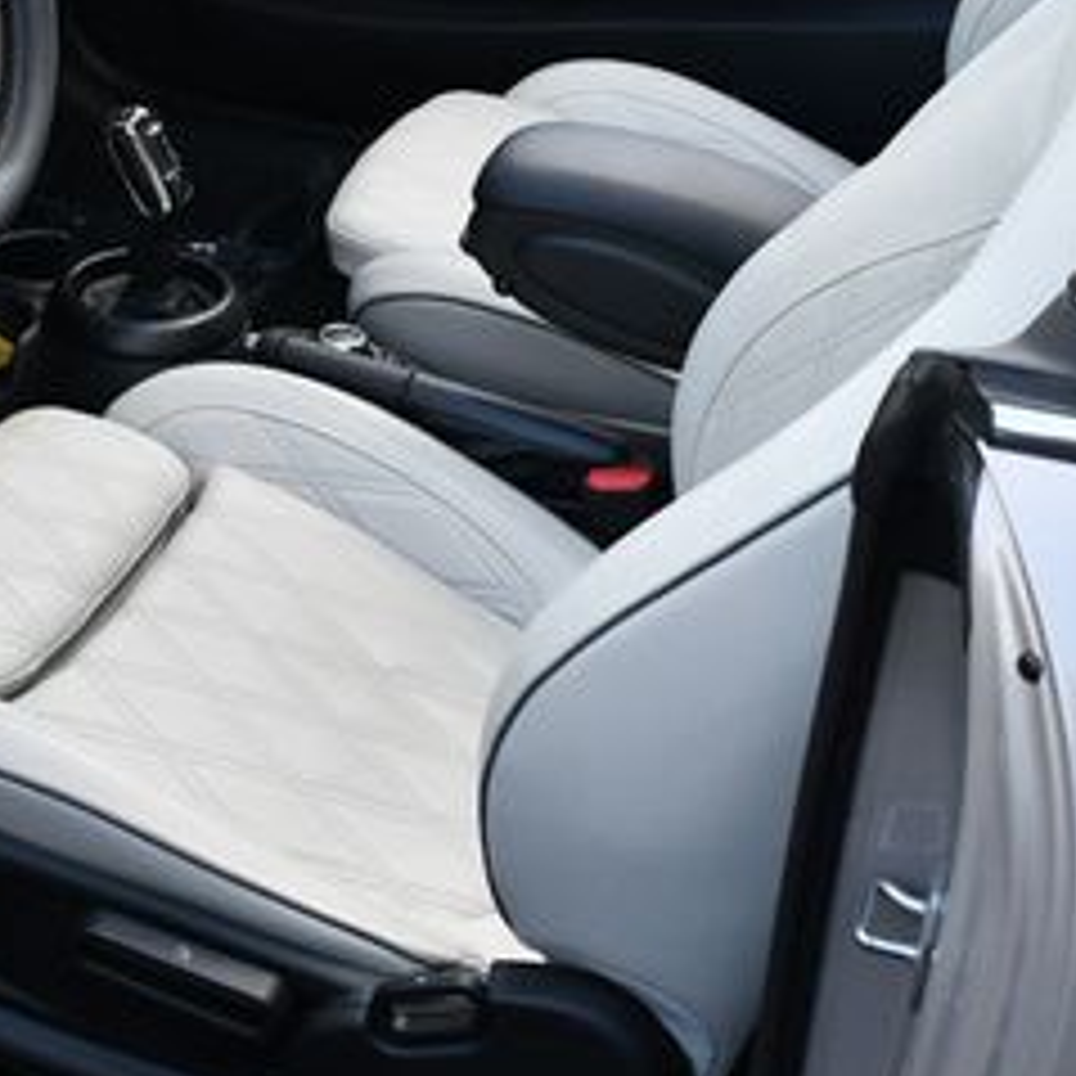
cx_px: 230
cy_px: 221
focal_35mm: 82
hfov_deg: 20.9
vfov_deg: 20.9
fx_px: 2884
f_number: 5.6
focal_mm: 18
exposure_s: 1/250
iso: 360
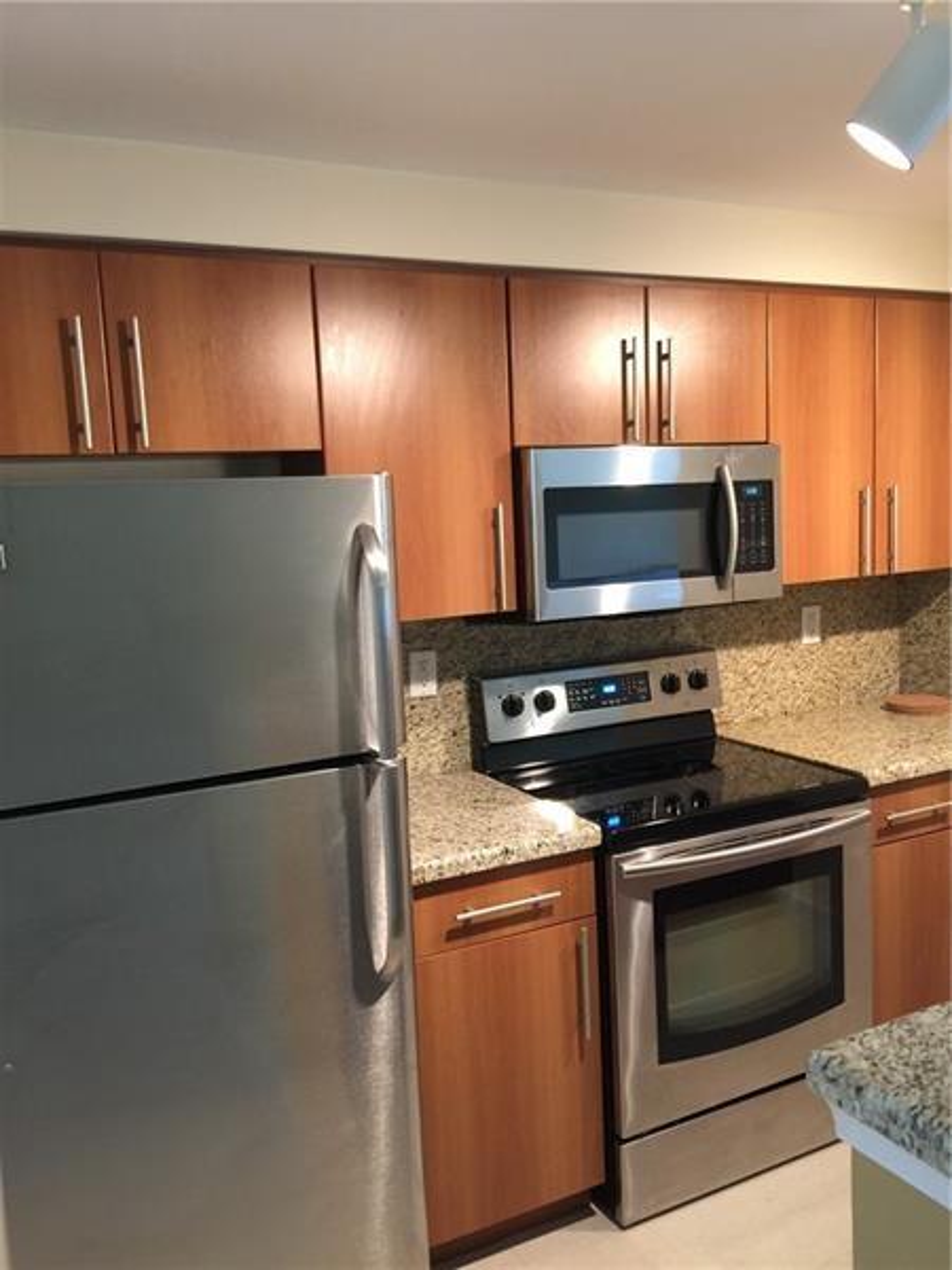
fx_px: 1063
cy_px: 635
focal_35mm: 29
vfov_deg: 61.7
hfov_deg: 48.2
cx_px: 476
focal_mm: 4.15
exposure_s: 1/10
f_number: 2.2
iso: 100
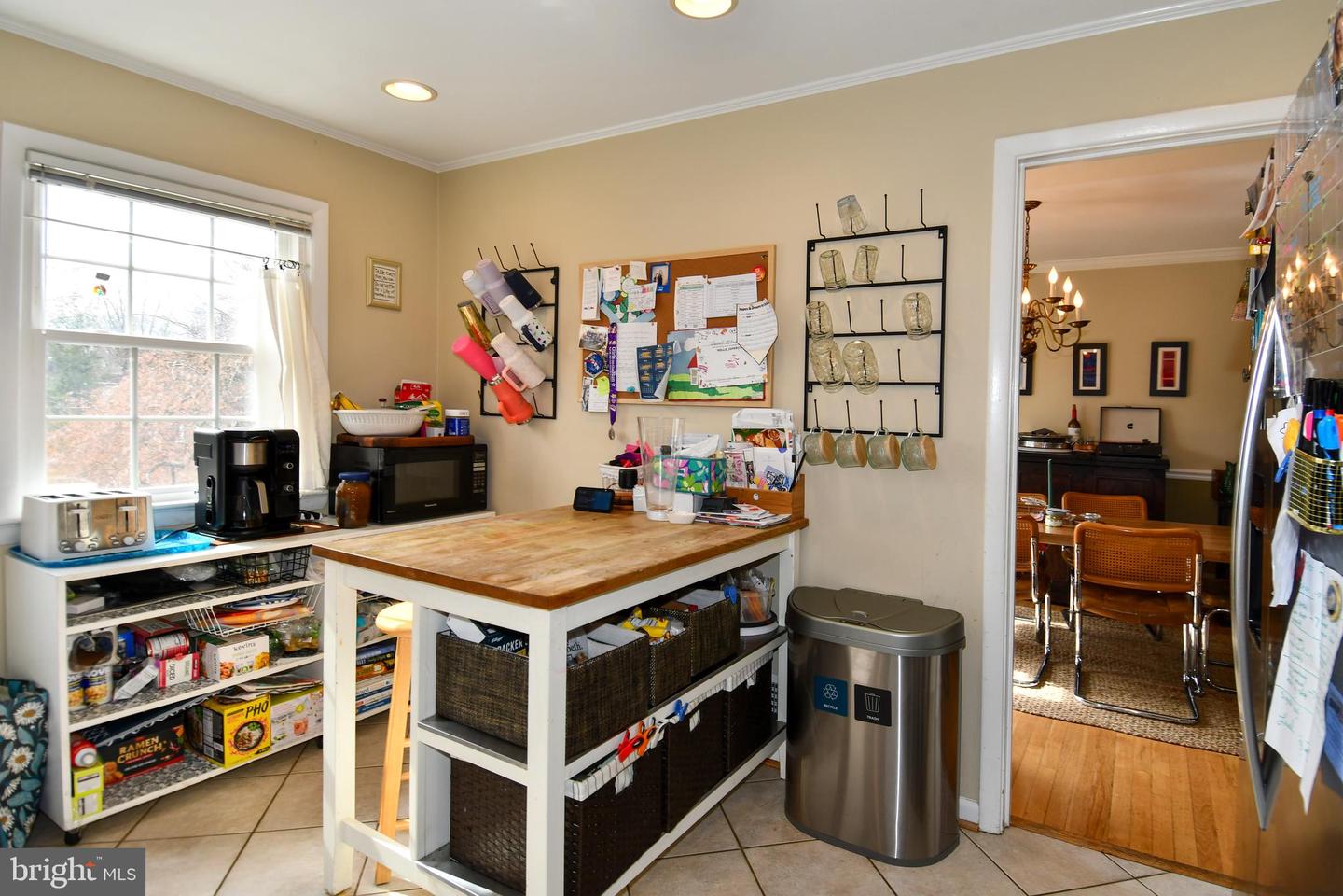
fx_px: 671
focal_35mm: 18
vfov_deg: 67.4
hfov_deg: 90.0
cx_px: 672
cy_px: 448
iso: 200
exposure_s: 1/100
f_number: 5
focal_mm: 12
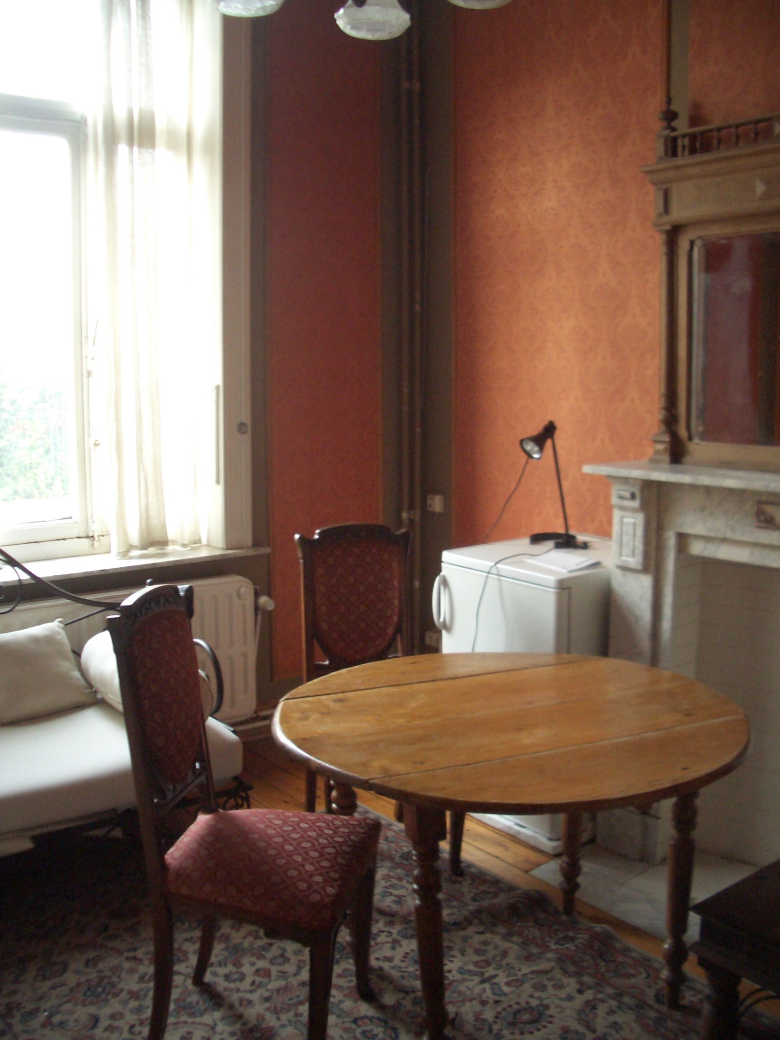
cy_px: 520
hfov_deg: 40.7
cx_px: 390
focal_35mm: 35
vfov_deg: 52.6
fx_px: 1052
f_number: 2.6
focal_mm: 5.8
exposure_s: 1/20
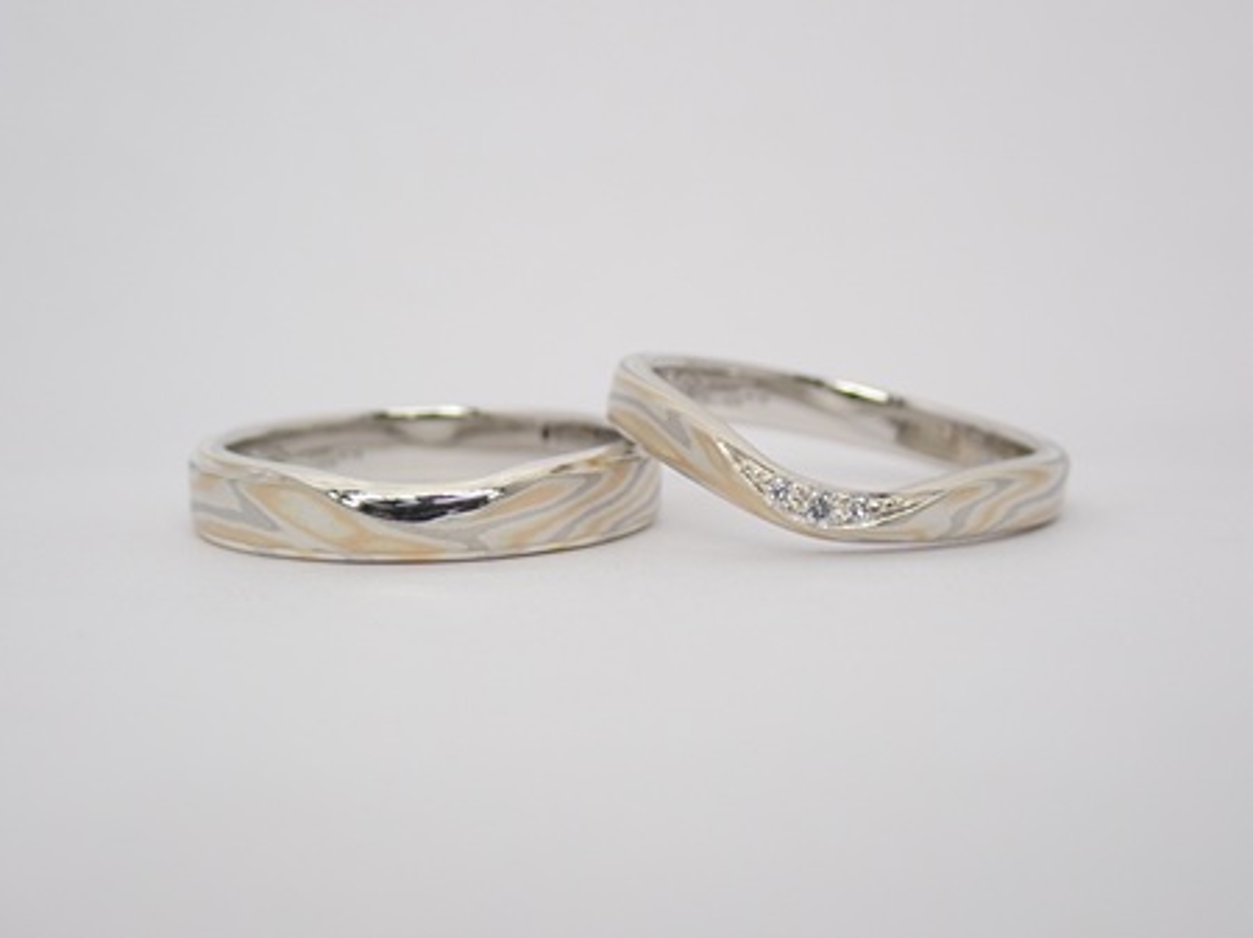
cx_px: 626
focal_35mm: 77
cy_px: 469
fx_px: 2786
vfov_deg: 19.1
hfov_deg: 25.3
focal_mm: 13.65
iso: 200
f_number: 4.1
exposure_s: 1/125
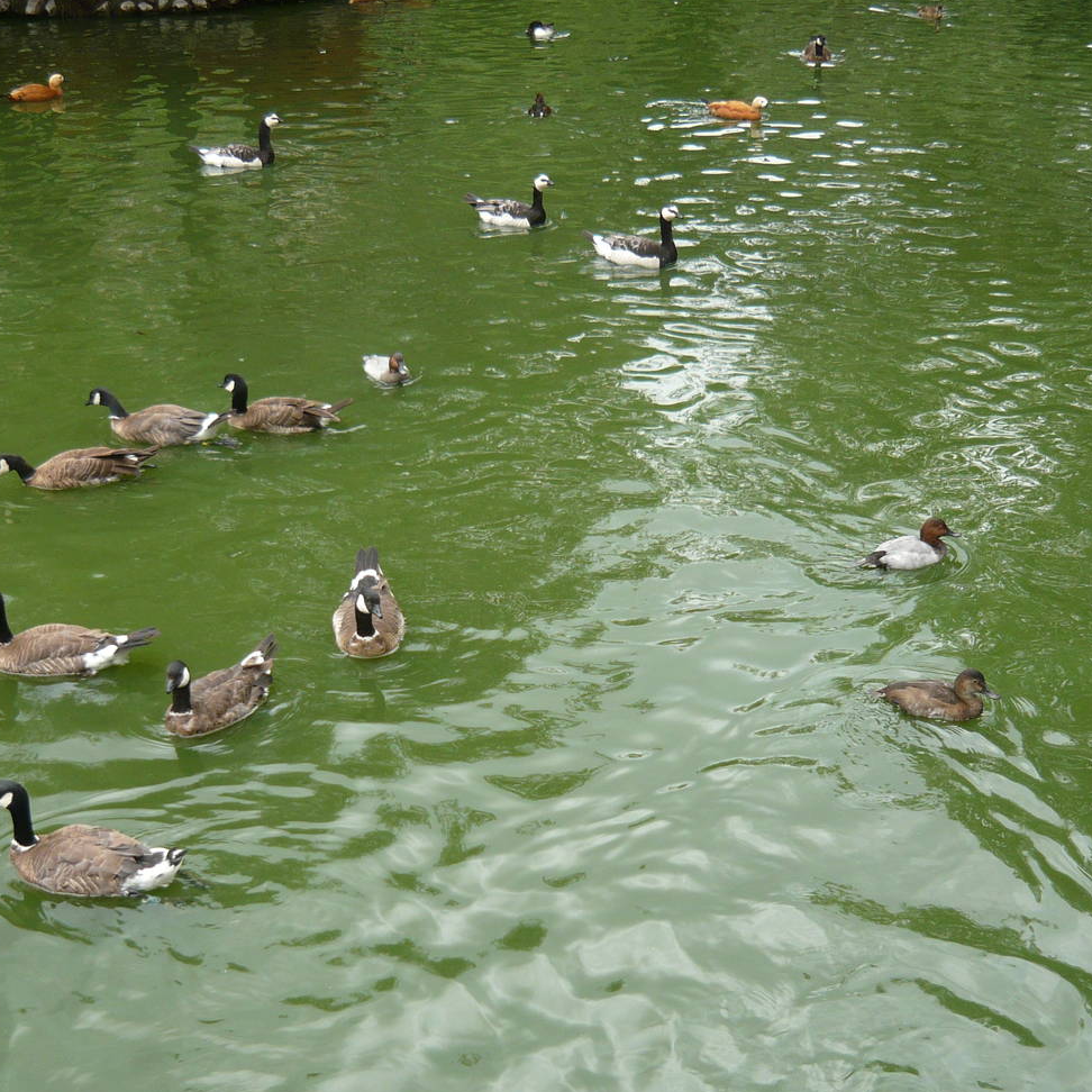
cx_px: 467
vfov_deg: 35.2
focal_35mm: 48
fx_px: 1713
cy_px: 667
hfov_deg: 35.3
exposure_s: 1/250
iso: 100
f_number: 2.8
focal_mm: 5.5
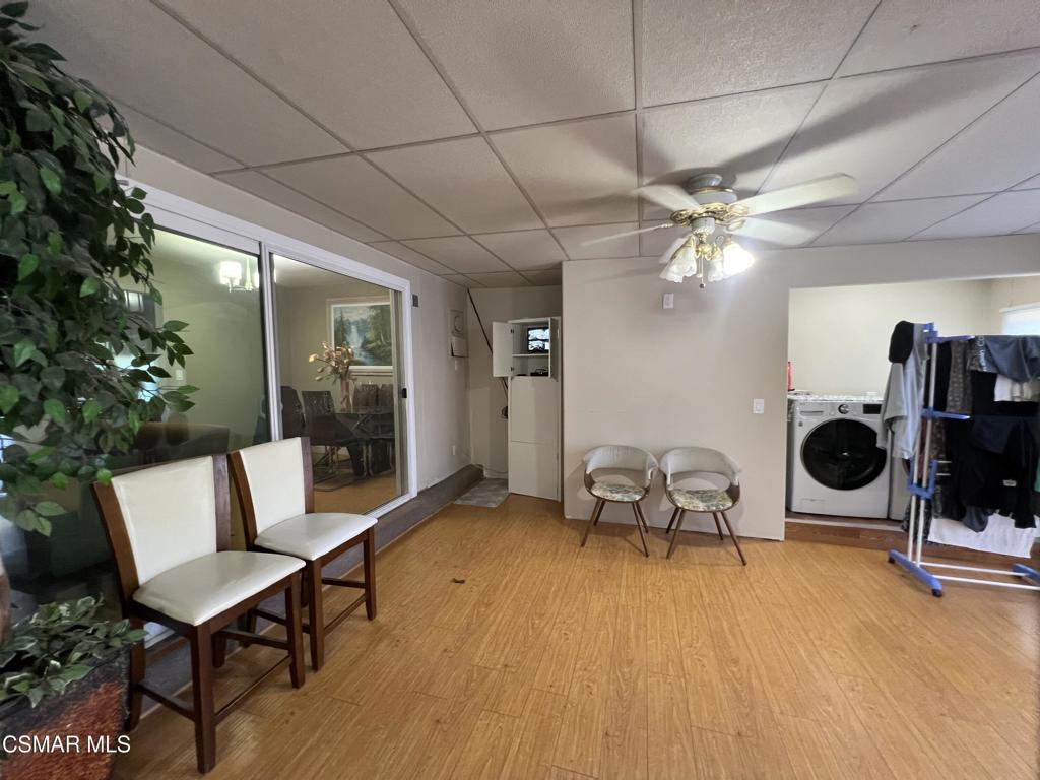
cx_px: 520
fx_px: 391
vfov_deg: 89.9
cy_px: 390
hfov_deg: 106.2
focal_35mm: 13
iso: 250
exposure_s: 1/60
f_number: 1.8
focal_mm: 1.57
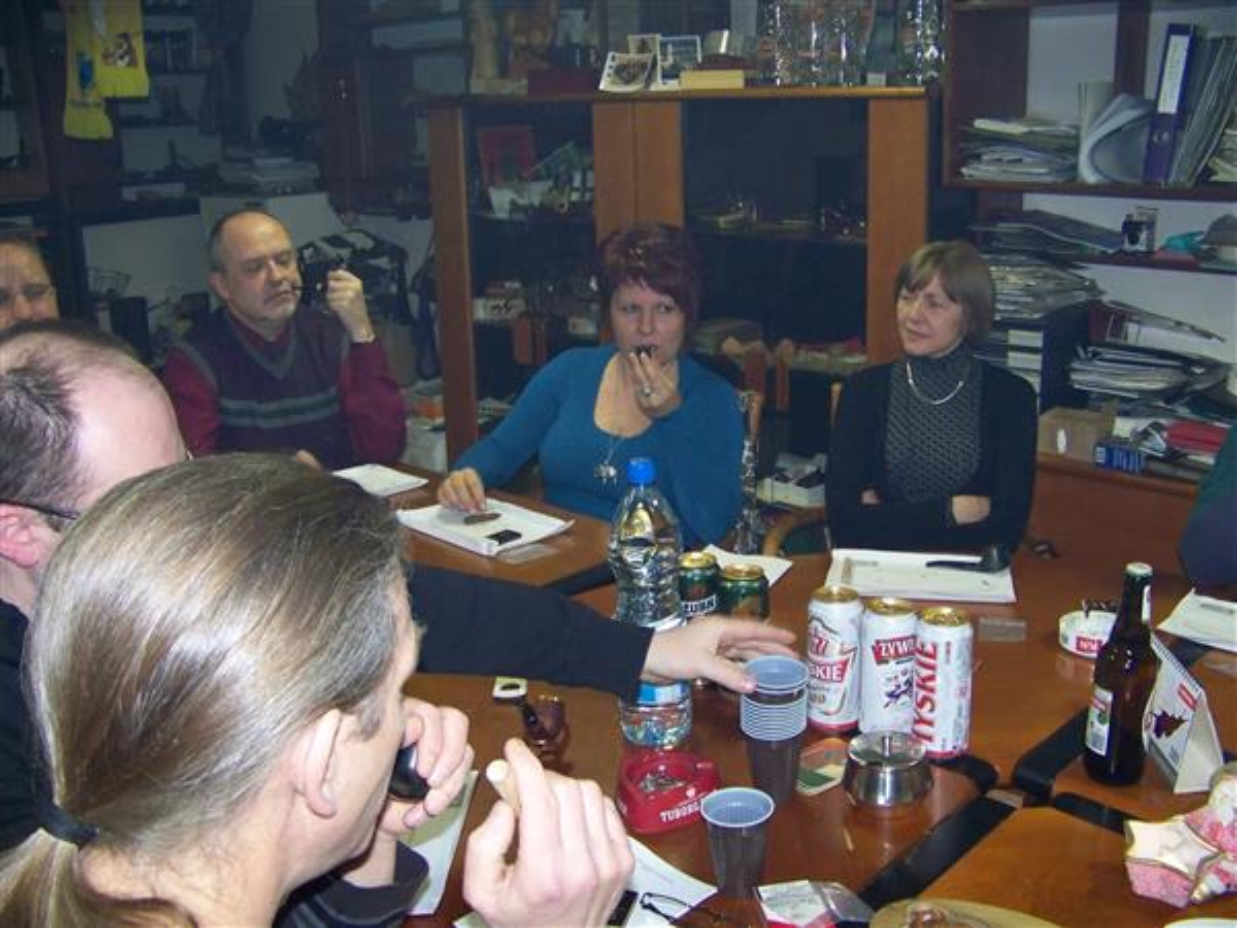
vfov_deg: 39.7
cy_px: 464
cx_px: 618
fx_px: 1286
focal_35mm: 36
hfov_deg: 51.4
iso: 200
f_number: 2.8
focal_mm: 5.85
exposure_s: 1/30
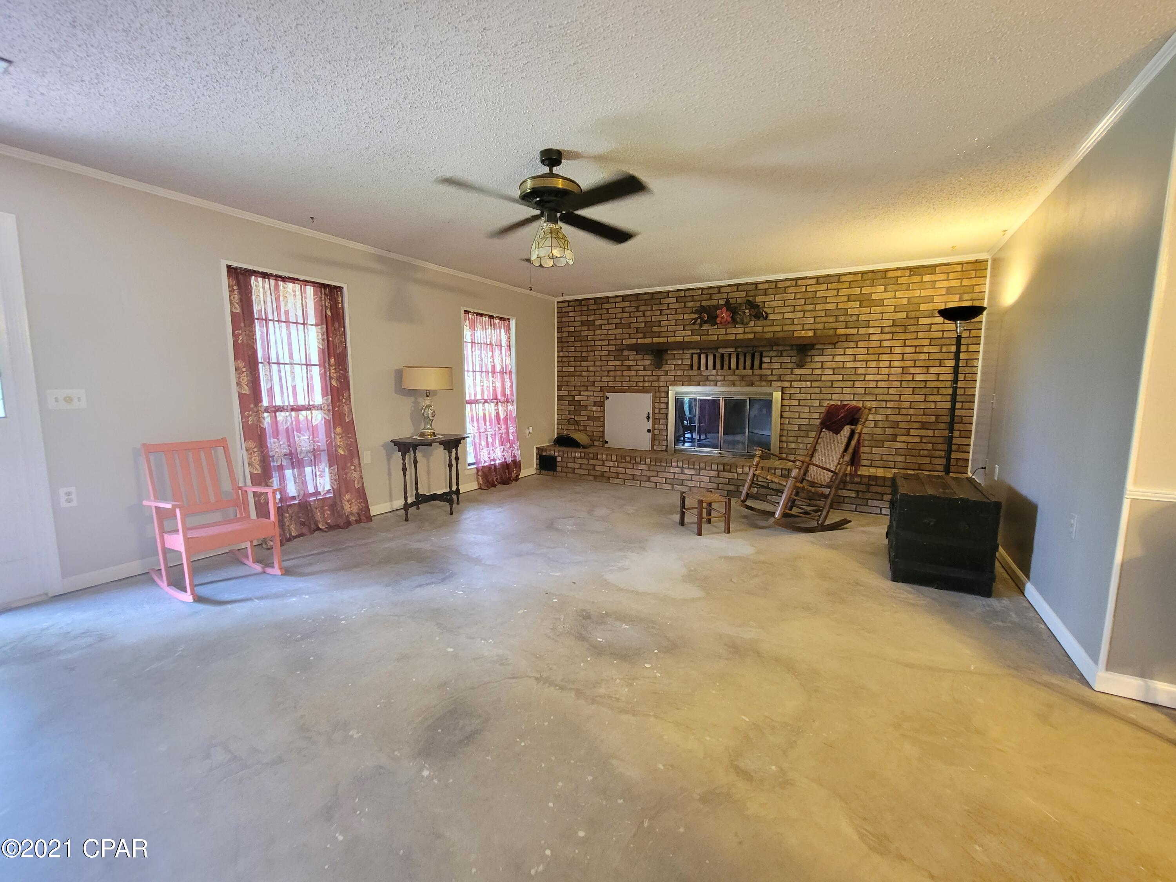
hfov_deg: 106.2
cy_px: 441
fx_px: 442
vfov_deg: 89.9
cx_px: 588
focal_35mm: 13
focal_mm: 2.2
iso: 640
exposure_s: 1/29
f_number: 2.2
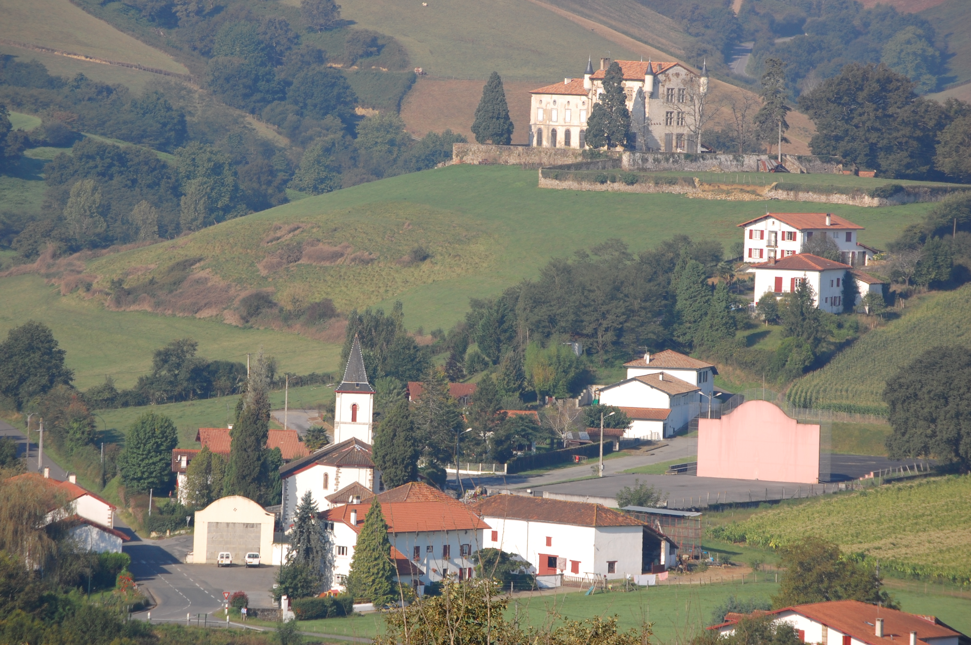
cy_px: 322
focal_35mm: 248
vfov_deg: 5.5
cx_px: 486
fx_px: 6670
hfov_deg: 8.3
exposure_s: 1/500
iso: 200
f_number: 8
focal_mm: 165
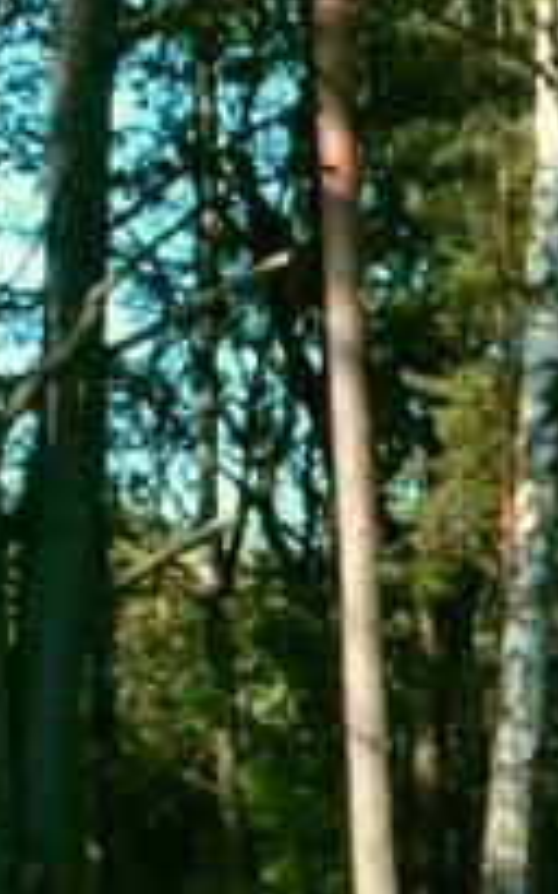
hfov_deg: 6.8
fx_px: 4578
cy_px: 1672
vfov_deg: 10.4
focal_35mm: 188
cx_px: 1003
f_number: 16
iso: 100
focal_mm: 18
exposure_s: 1/5
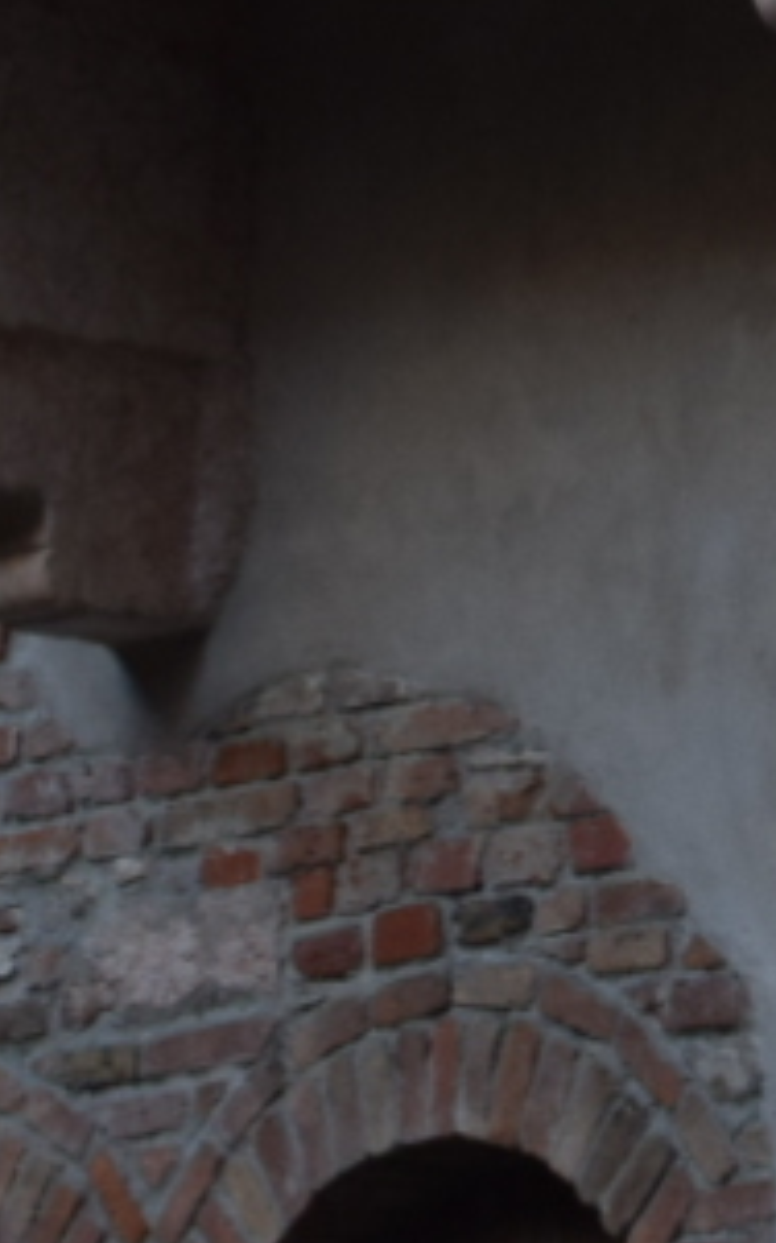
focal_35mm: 313
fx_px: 10596
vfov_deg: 6.6
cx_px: 1540
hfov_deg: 4.1
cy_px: -954
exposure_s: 1/180
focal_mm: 38
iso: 400
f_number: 4.5
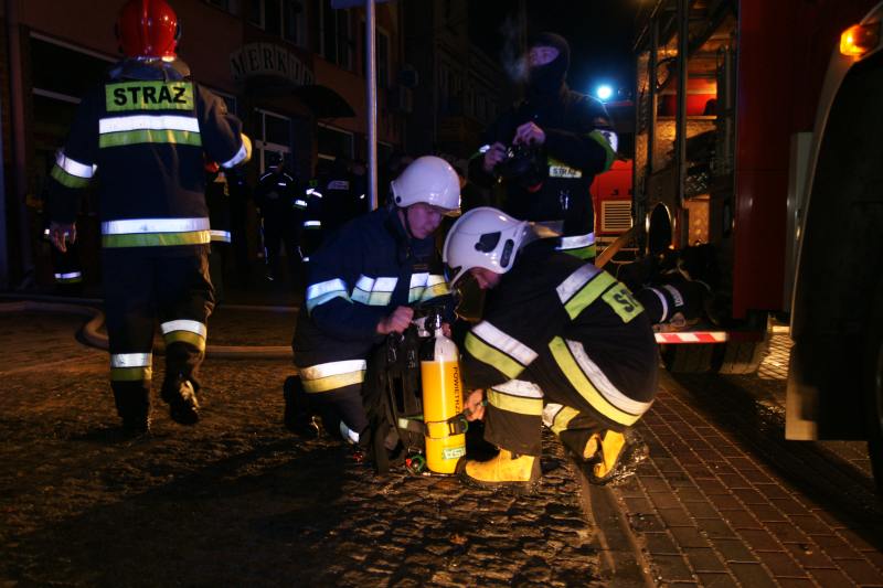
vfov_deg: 34.2
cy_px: 294
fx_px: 956
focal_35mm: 39
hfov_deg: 49.6
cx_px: 442
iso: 800
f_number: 2.8
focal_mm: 26
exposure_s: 1/40
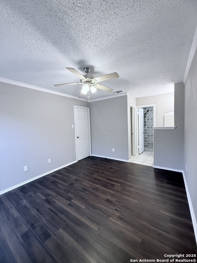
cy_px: 132
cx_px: 98
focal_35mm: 14
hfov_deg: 85.7
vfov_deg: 102.1
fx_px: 106
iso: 400
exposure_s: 1/120
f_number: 2.2
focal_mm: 2.22
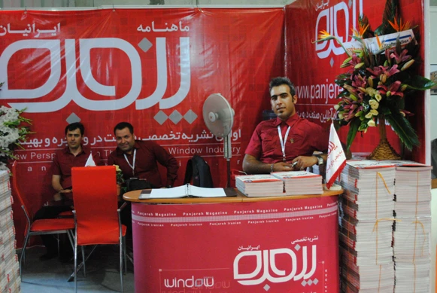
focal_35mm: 45
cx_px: 218
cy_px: 146
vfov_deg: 29.9
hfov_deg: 43.6
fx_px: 547
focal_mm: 30
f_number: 4.5
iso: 1600
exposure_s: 1/30
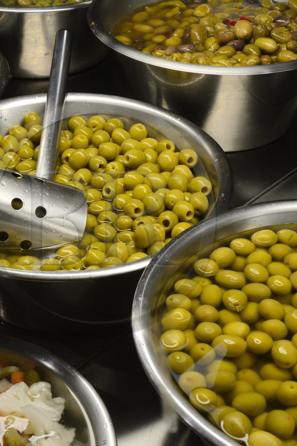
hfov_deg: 19.1
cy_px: 219
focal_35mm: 71
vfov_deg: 28.5
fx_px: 880
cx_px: 98
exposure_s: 1/100
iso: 1600
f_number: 16
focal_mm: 52
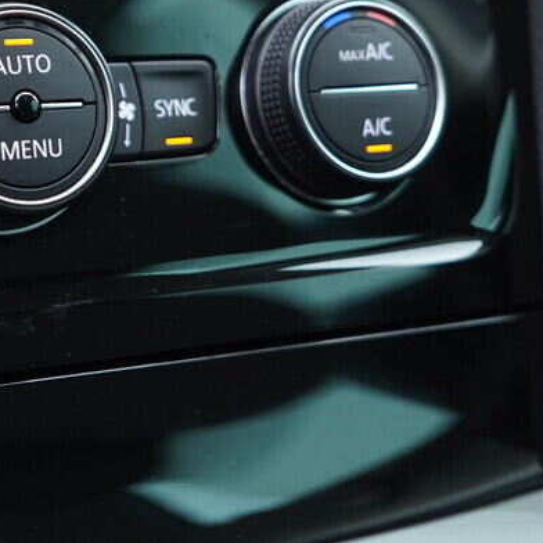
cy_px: 124
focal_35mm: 80
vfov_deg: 21.4
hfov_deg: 20.5
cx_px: -73
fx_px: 1420
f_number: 2.8
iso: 500
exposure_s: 1/40
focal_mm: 24
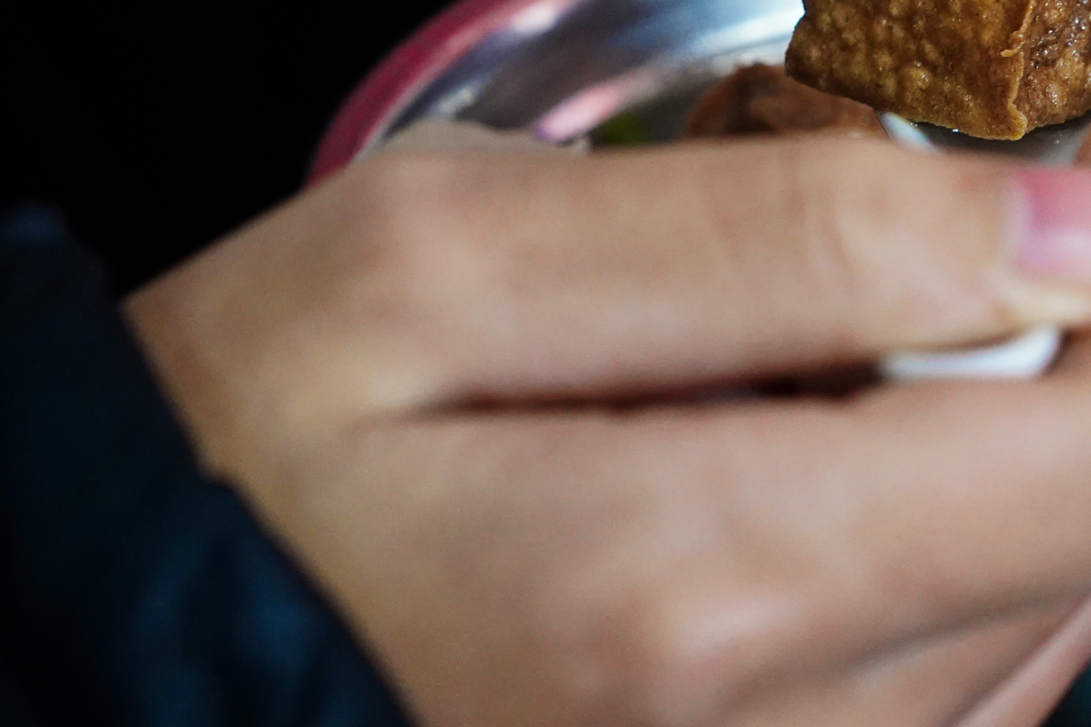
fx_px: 4394
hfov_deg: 13.9
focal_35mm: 145
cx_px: 1198
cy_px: 143
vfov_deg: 9.4
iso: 3200
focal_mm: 55
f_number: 5
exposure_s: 1/50
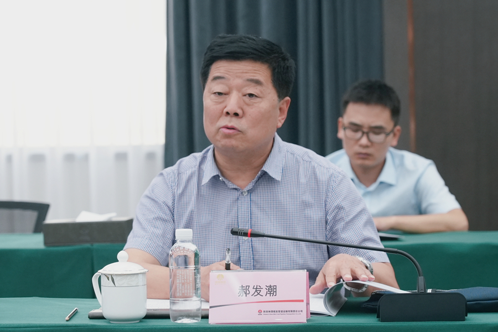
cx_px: 249
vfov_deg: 13.0
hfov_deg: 19.5
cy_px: 166
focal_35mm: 105
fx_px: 1452
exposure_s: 1/250
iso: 4000
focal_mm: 105
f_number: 5.6
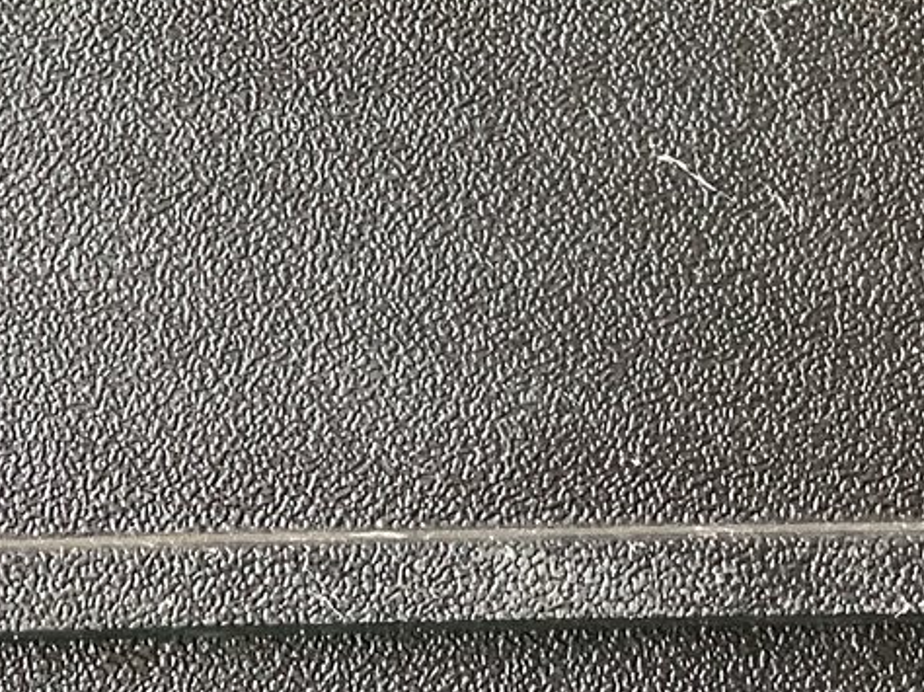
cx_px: 358
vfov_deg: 14.6
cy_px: -75
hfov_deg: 19.8
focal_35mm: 99
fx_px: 2641
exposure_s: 1/60
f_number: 2.4
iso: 125
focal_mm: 3.3
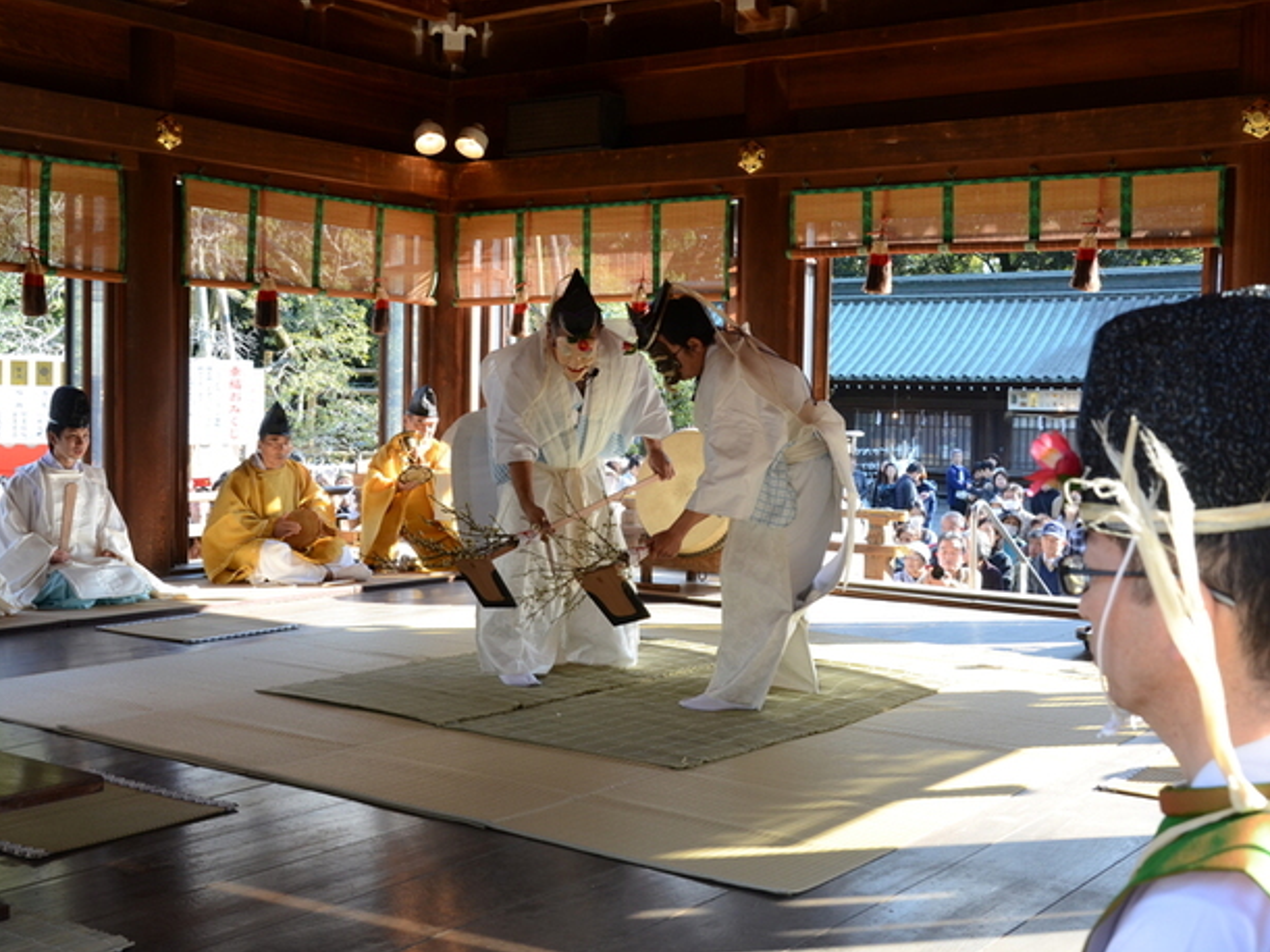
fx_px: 1577
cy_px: 473
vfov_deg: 33.6
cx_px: 594
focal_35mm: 43
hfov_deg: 43.8
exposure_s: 1/125
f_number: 6.3
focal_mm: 26
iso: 400
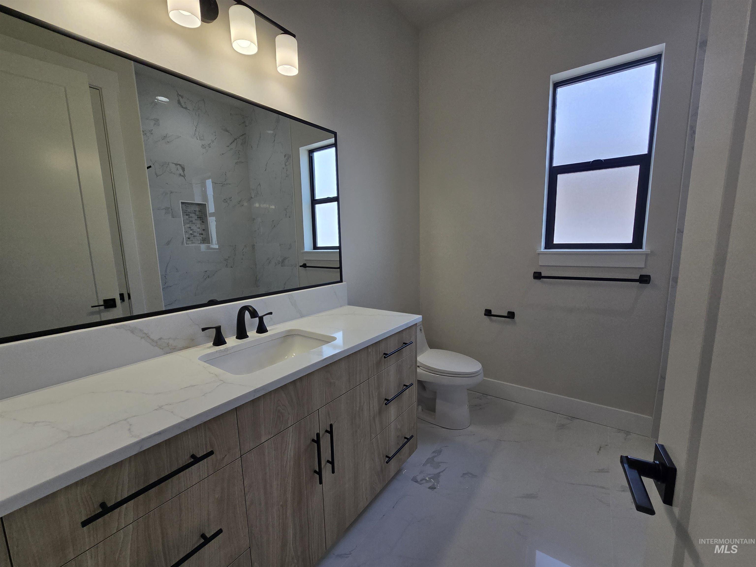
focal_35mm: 13
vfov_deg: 89.9
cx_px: 378
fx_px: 284
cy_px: 284
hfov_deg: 106.2
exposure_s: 1/262
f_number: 2.2
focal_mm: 2.2
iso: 50
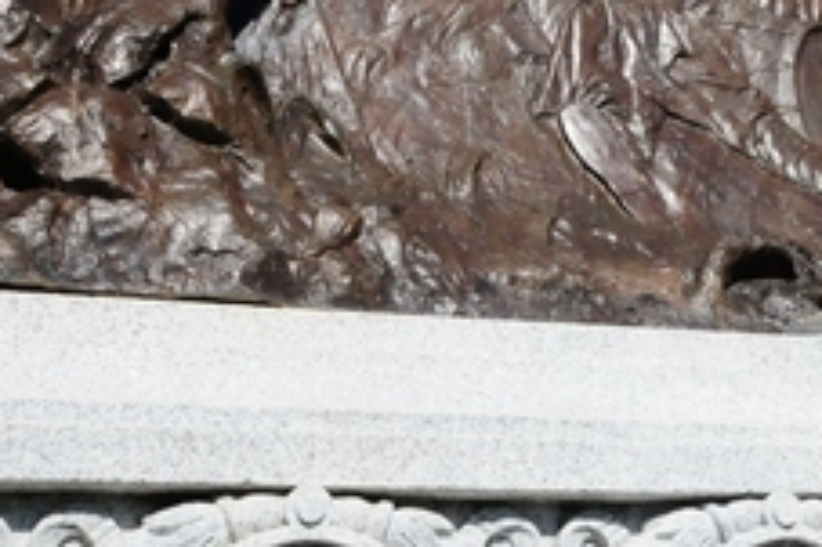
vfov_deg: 14.2
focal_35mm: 93
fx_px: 2122
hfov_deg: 21.0
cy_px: -110
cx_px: 858
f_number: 16
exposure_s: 1/1000
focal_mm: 22
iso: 1000
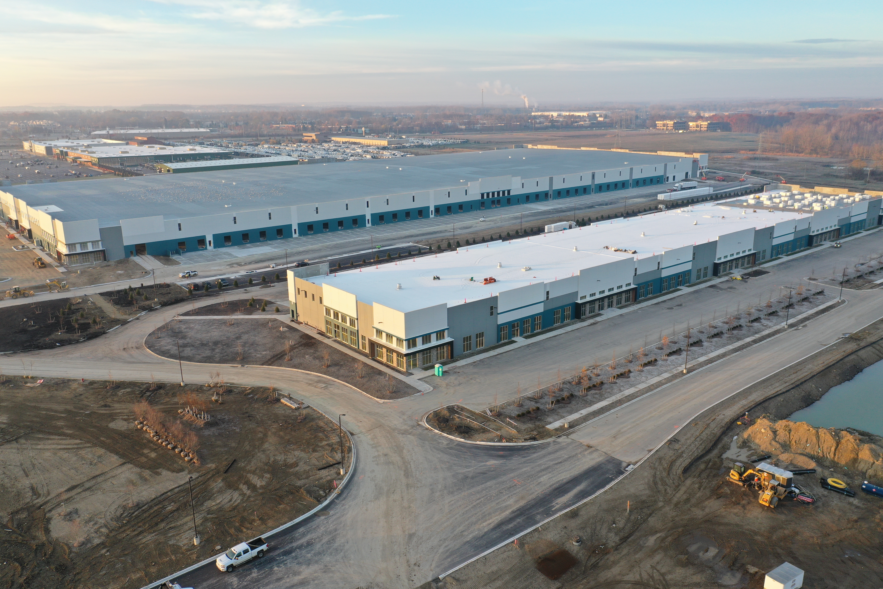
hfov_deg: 65.5
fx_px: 687
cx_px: 442
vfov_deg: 46.4
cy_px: 294
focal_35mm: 28
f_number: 4
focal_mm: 10.26
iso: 100
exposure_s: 1/100
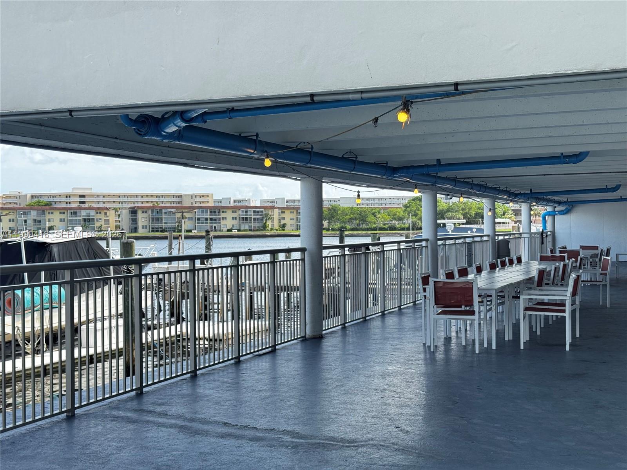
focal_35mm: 48
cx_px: 314
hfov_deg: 39.7
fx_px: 869
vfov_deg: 30.3
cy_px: 235
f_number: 1.78
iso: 64
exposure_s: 1/633
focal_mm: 6.76
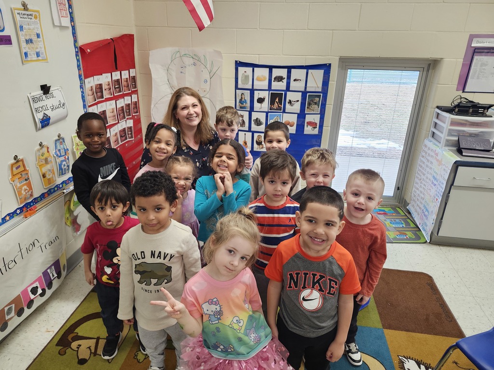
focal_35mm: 23
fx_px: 328
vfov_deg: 58.9
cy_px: 185
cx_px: 247
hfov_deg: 73.9
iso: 250
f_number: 1.8
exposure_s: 1/120
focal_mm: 5.54
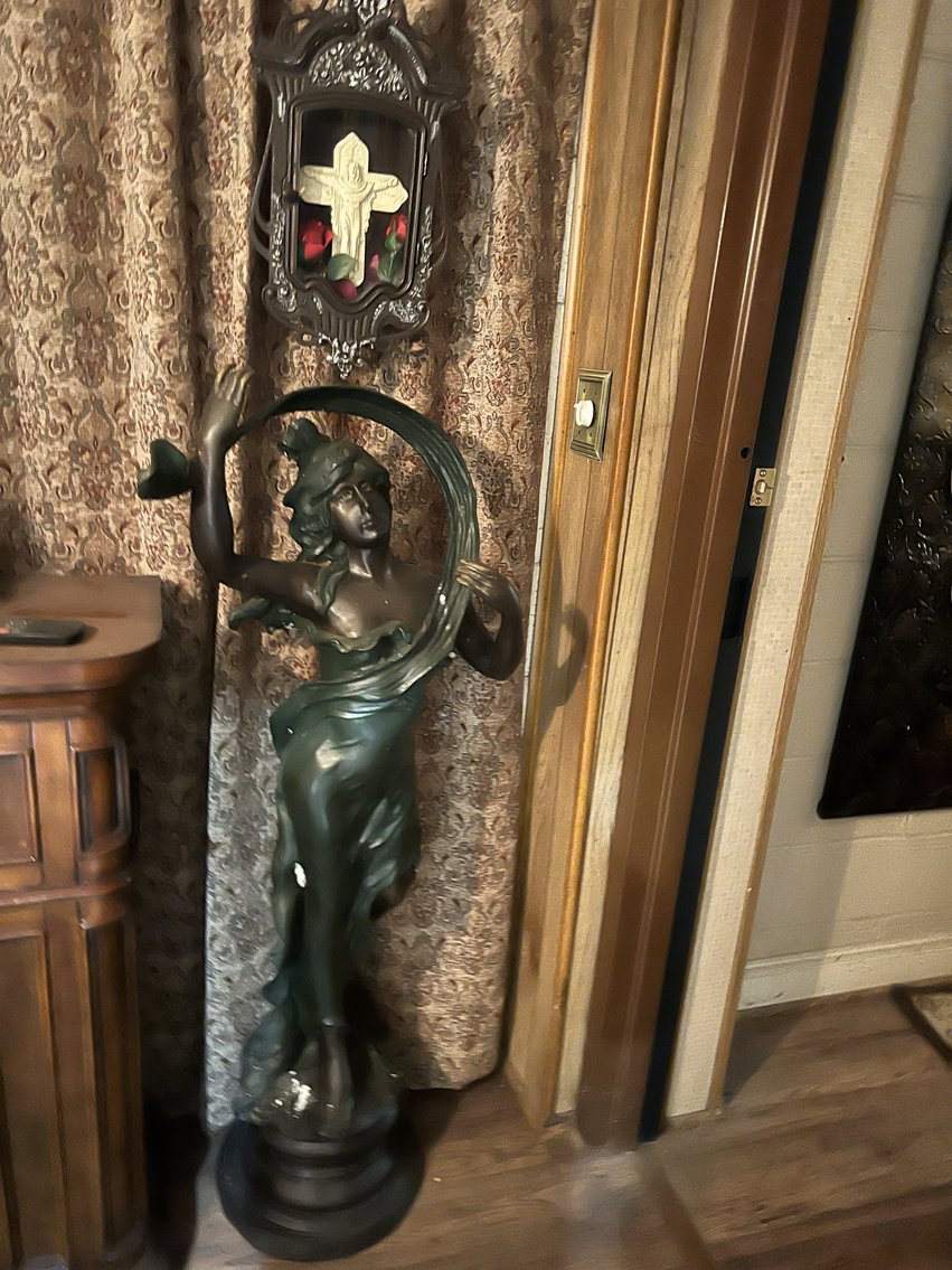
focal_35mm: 26
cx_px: 476
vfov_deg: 67.3
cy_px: 635
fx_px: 954
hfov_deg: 53.1
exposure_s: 1/9
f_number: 1.5
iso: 640
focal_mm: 5.7
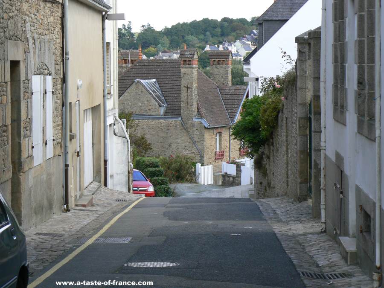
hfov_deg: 16.8
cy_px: 144
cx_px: 192
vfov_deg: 12.7
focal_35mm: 117
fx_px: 1298
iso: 80
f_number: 5.6
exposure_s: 1/125
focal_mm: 19.5
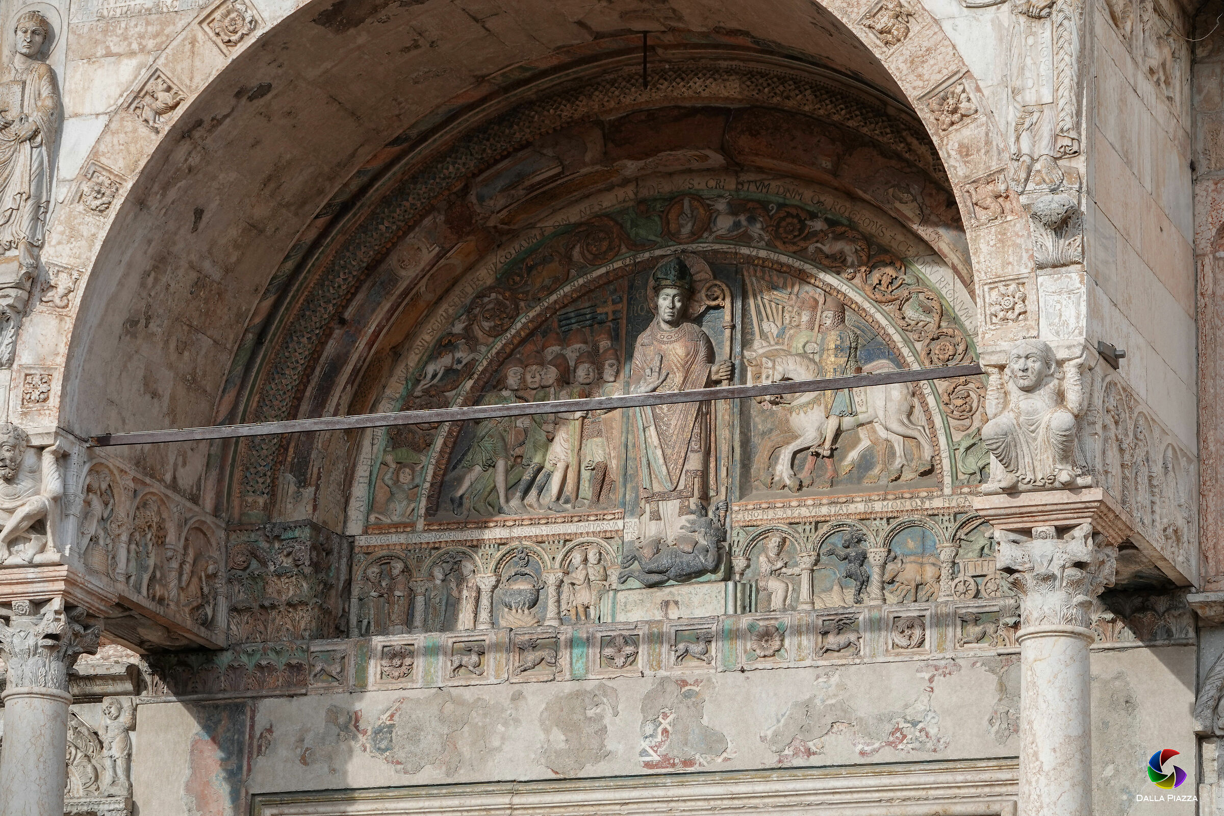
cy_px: 408
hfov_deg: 15.2
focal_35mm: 135
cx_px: 612
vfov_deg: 10.2
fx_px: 4590
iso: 100
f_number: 4
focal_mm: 49.51
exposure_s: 1/320
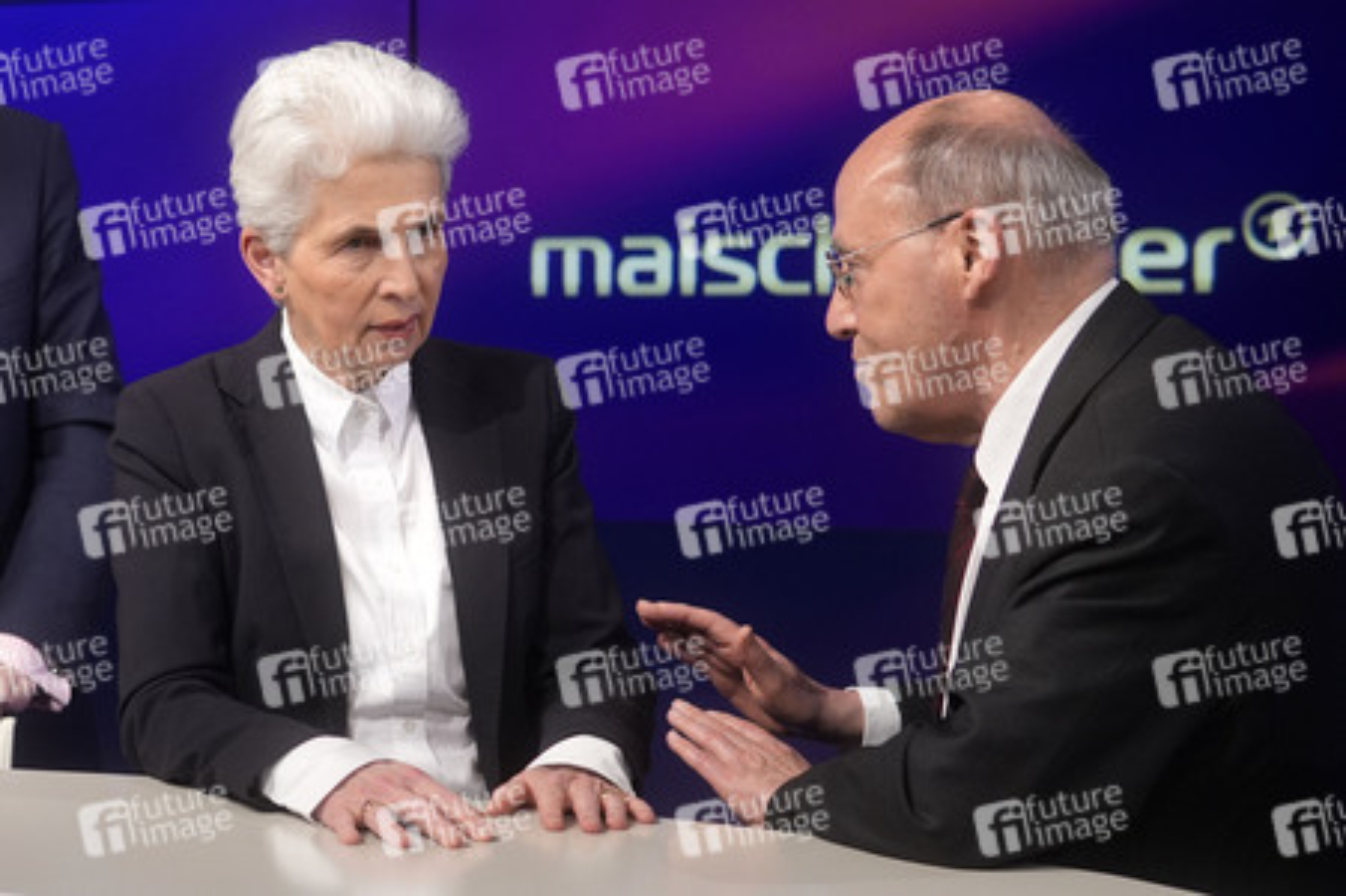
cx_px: 673
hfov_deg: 43.6
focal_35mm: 45
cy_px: 448
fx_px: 1681
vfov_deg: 29.8
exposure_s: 1/250
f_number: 2.2
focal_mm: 30
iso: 640
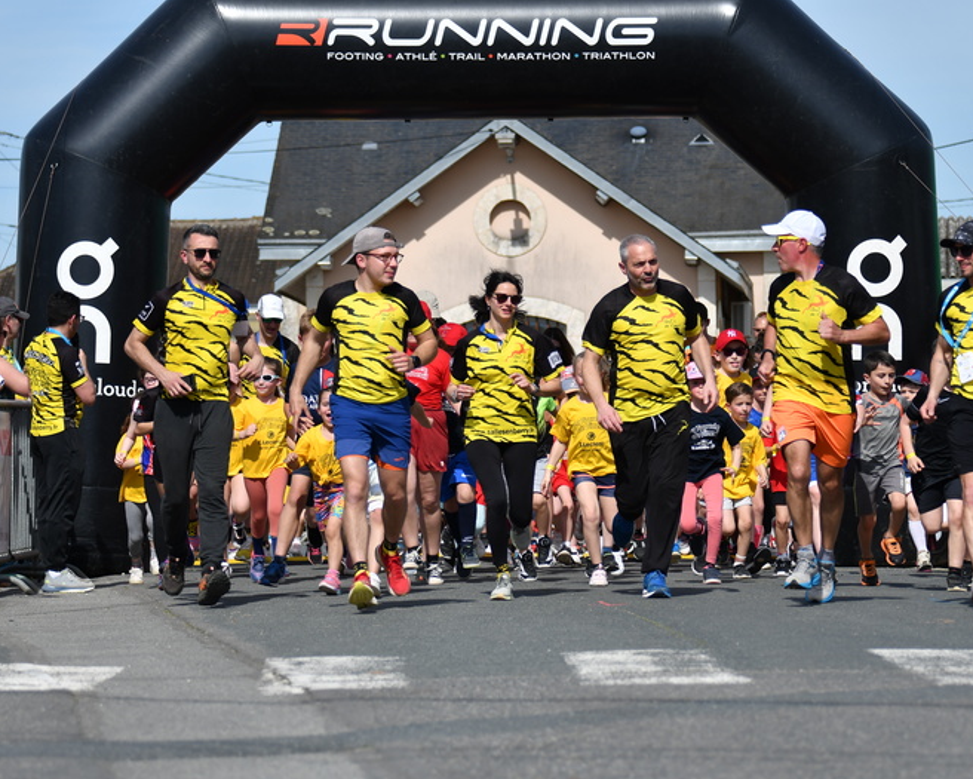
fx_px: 5386
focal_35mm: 187
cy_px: 389
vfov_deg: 8.3
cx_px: 512
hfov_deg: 10.3
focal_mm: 110
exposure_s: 1/1000
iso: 100
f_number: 4.8
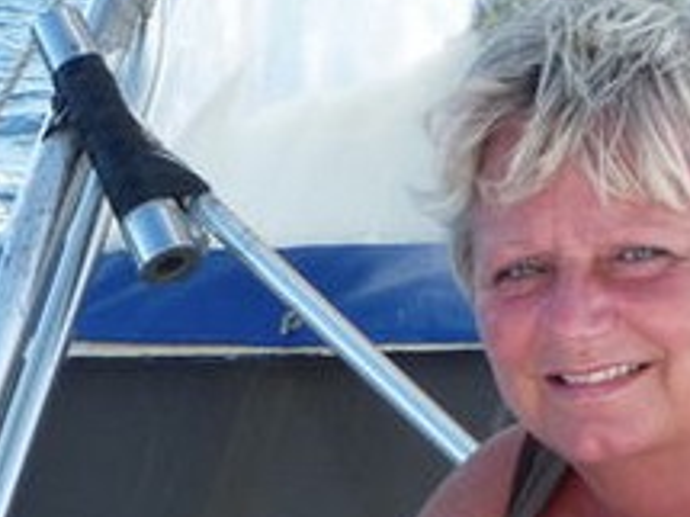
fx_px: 2391
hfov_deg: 16.4
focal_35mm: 120
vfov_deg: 11.9
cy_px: 706
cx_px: 327
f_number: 4.2
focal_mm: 7.4
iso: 100
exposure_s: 1/200
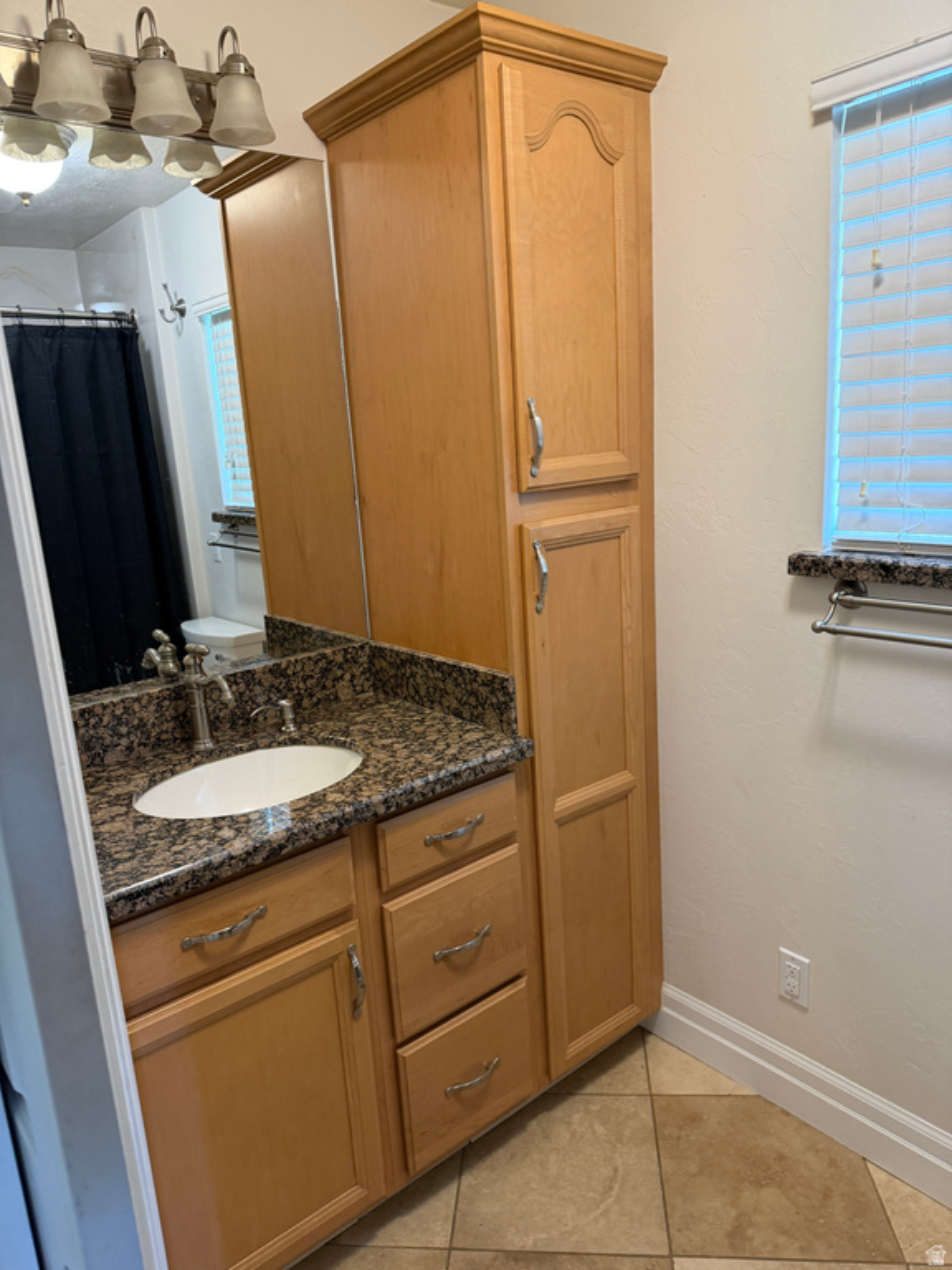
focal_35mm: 24
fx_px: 880
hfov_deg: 56.8
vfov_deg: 71.6
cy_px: 635
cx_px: 476
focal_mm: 6.76
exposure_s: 1/60
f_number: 1.78
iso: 320
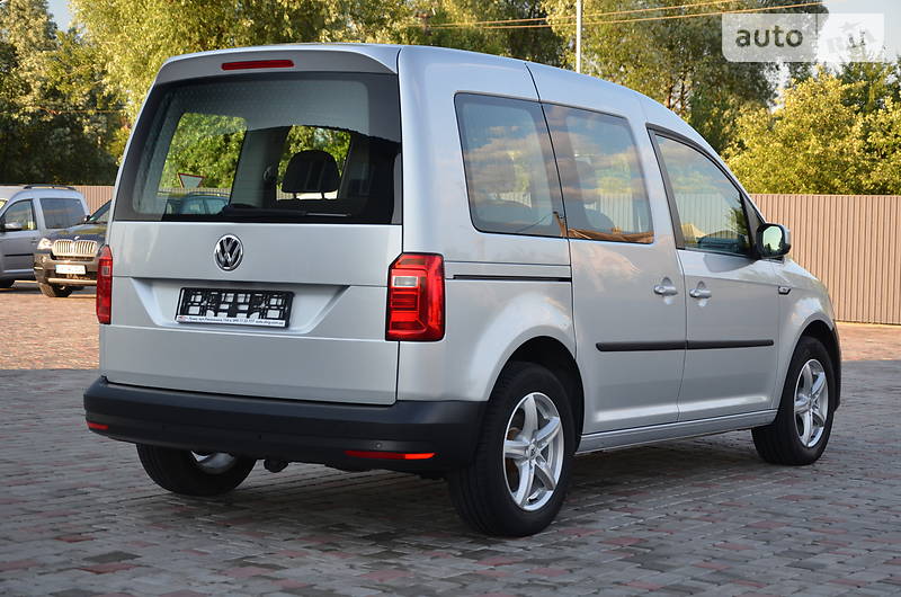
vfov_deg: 20.1
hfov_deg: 29.9
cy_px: 298
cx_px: 450
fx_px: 1686
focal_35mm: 68
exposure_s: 1/125
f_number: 5.6
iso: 400
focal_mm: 45
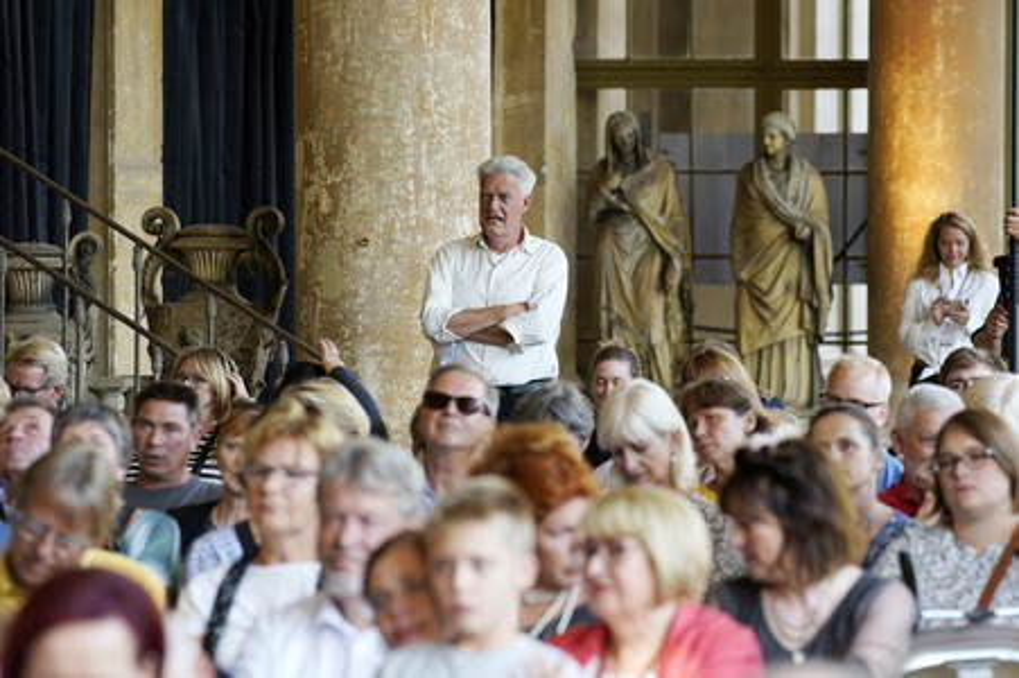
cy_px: 339
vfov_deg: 6.9
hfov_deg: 10.3
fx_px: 5657
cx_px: 510
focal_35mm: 200
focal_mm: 200
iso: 640
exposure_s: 1/160
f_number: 5
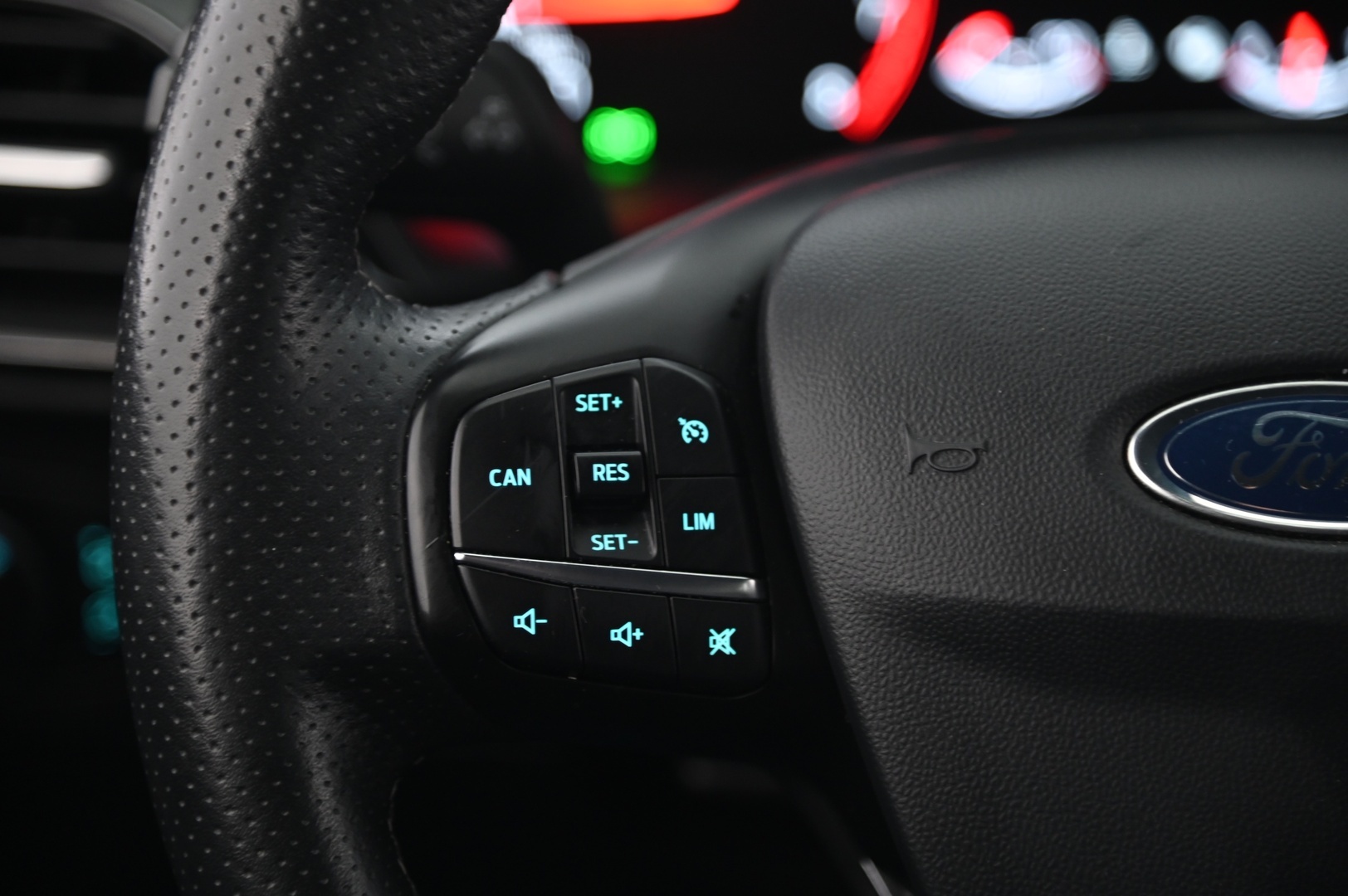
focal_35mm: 120
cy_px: 448
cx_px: 674
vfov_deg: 11.4
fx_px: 4490
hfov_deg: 17.1
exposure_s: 1/13
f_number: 4
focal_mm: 120
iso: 2000
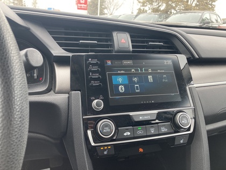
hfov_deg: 63.4
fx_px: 183
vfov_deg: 49.7
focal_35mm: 28
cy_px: 85
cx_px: 113
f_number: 1.8
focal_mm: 3.99
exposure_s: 1/121
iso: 40
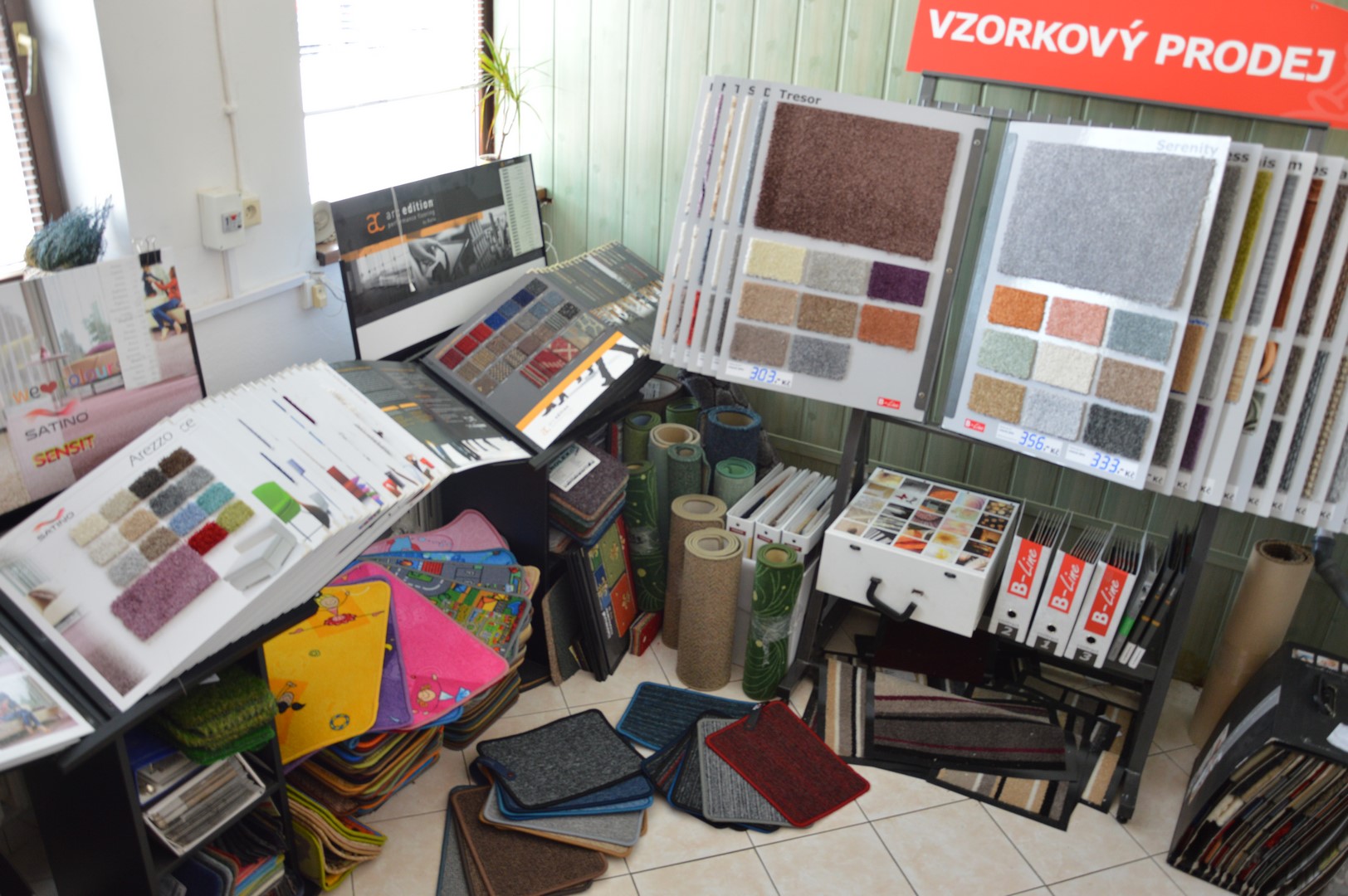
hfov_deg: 67.4
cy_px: 448
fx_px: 1010
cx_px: 674
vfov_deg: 47.9
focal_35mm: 27
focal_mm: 18
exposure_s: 1/50
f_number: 3.5
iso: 400
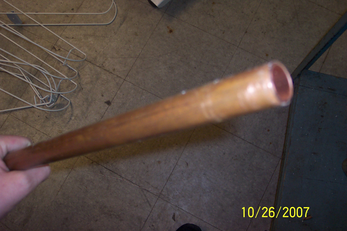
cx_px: 174
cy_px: 116
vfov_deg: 35.1
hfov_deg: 50.7
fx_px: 366
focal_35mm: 38
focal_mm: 8
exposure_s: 1/30
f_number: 2.8
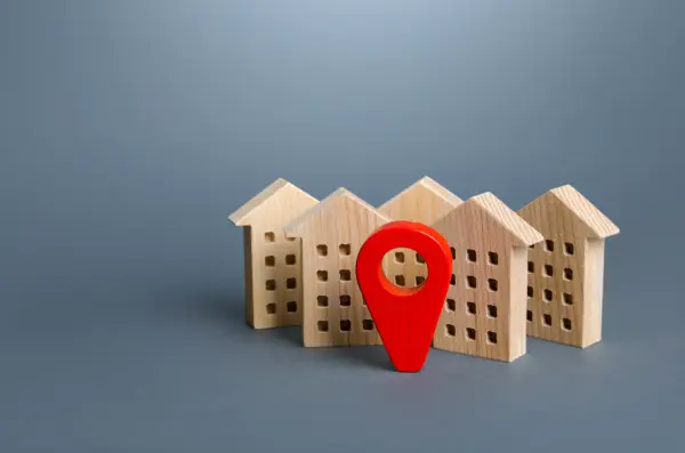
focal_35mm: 54
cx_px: 342
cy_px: 226
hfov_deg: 37.0
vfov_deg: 24.9
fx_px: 1025
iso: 100
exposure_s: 1/200
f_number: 7.1
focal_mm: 36
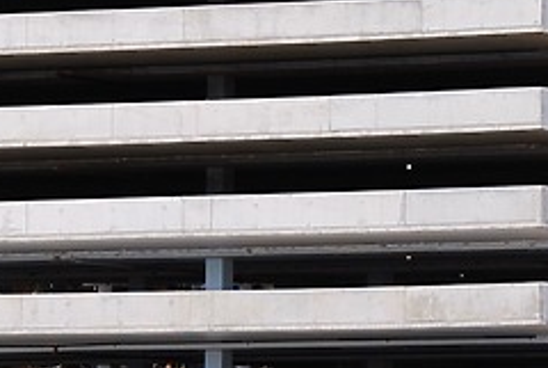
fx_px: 5322
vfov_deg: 4.0
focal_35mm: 349
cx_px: 756
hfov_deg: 5.8
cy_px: 254
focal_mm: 62
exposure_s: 1/250
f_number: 10
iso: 160
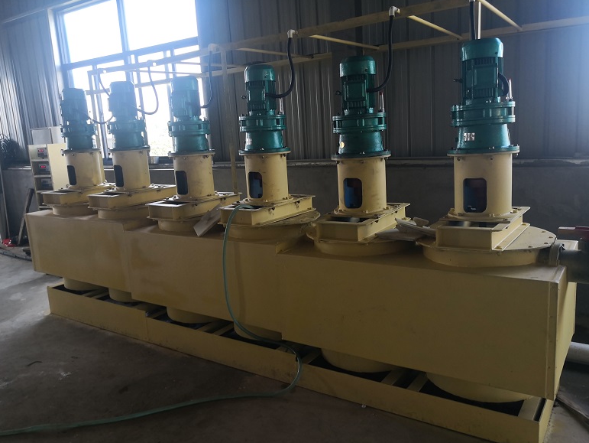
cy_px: 227
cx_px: 287
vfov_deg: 49.8
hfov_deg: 63.4
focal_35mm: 28
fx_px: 477
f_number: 1.6
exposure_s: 1/113
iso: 50
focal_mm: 3.95
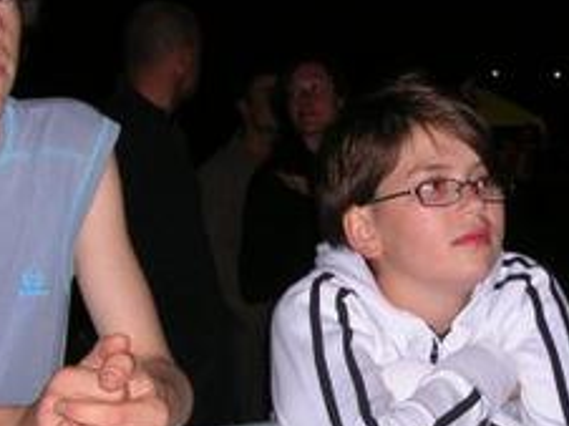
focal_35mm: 99
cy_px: 334
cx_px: 476
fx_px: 1626
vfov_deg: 14.8
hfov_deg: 19.6
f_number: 2.8
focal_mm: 5.8
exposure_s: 1/60.1
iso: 66
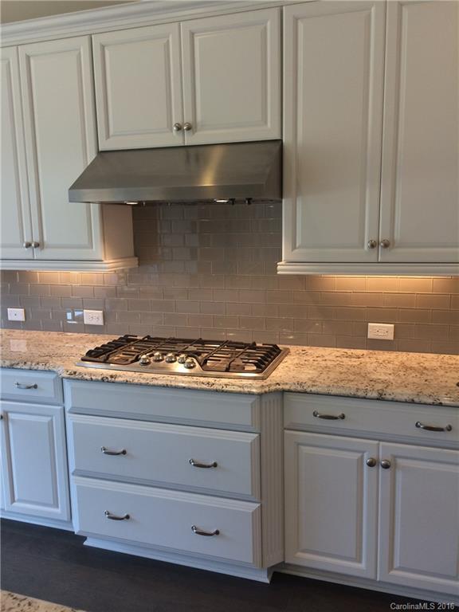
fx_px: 513
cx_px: 230
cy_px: 306
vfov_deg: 61.7
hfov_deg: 48.2
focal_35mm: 29
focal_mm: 4.15
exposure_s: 1/30
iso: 40
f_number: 2.2
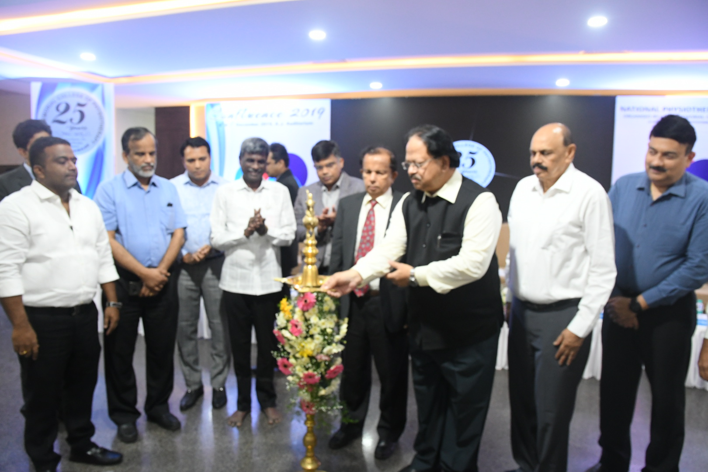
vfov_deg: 53.1
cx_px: 354
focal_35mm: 24
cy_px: 236
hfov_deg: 73.7
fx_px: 472
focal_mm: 16
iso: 2000
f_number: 4.5
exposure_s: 1/80
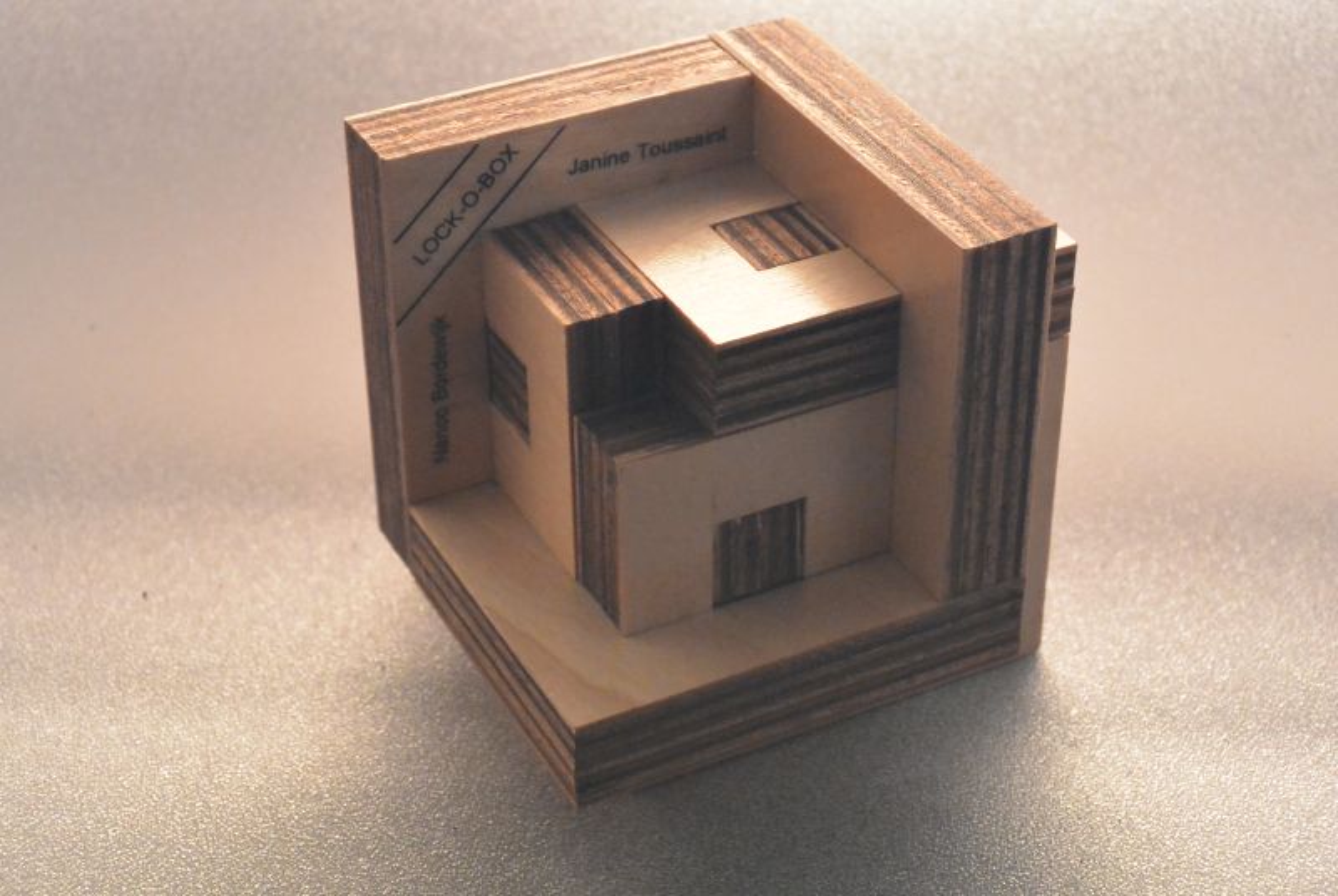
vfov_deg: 18.5
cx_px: 669
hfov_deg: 27.3
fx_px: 2754
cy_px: 448
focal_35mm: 74
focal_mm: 27.5
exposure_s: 1/40
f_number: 5.6
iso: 3200
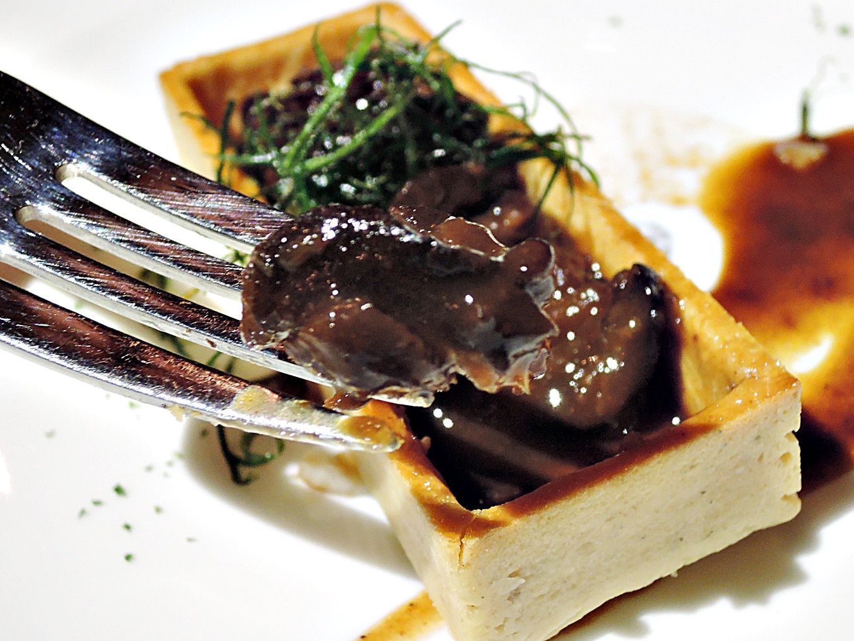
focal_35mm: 54
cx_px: 464
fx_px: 1332
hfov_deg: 35.5
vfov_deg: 27.0
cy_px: 290
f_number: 3.7
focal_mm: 9.6
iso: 560
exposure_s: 1/13
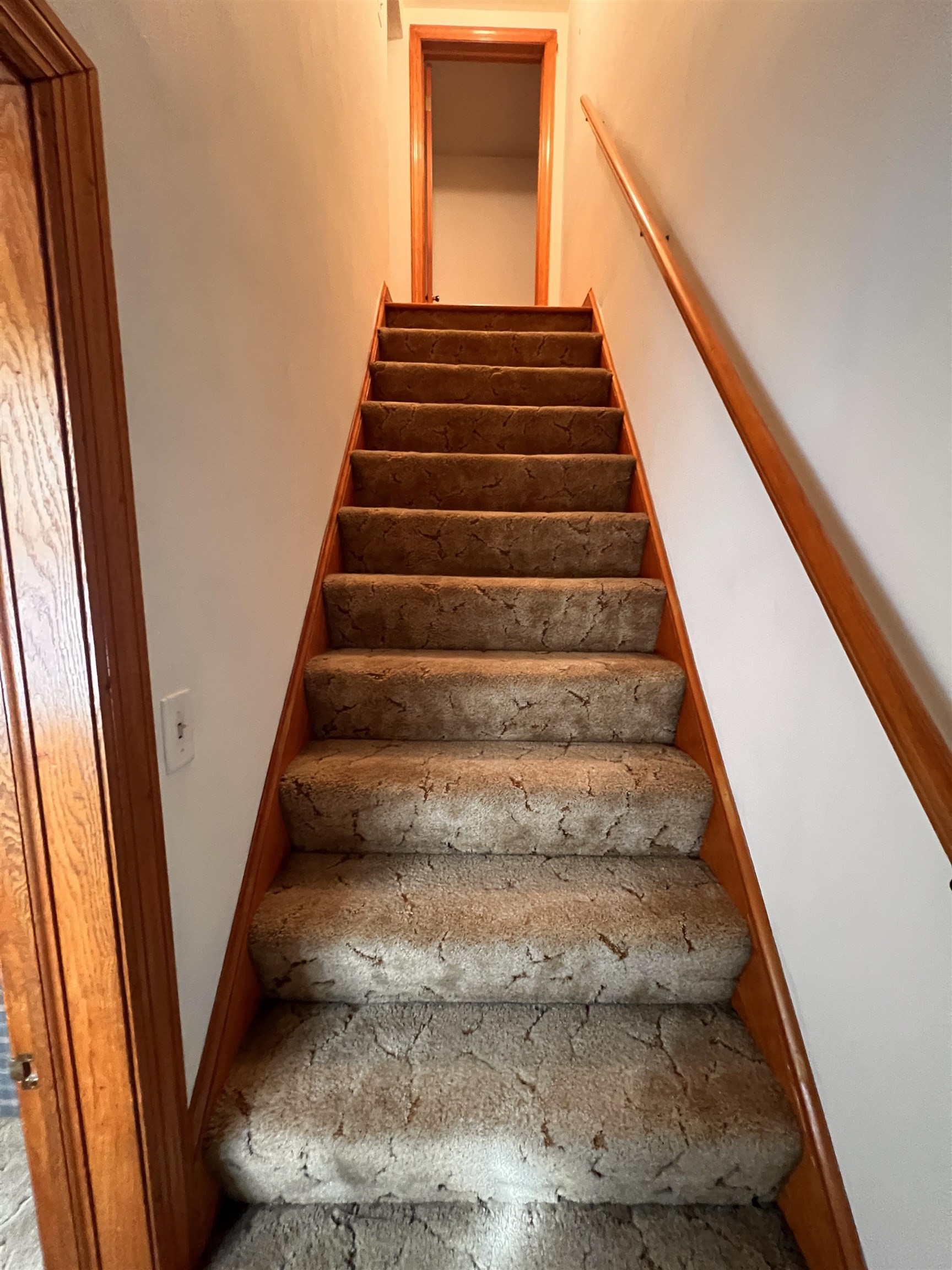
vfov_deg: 106.2
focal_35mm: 13
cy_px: 635
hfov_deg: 89.9
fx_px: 477
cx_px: 476
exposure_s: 1/40
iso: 800
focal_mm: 1.57
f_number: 1.8
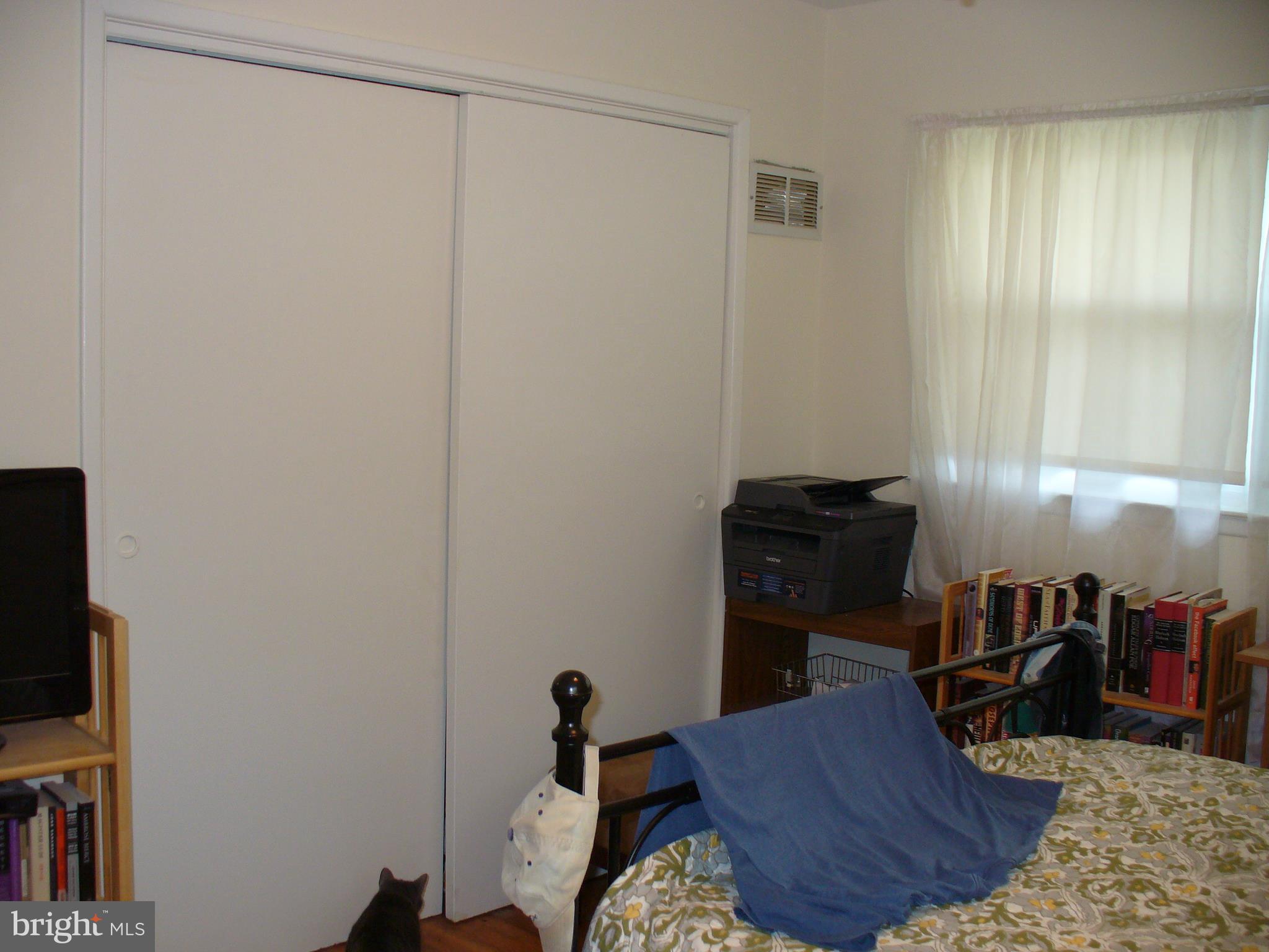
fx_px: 1356
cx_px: 634
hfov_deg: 50.1
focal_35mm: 37
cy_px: 476
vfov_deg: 38.7
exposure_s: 1/30
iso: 100
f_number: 2.8
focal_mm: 6.1
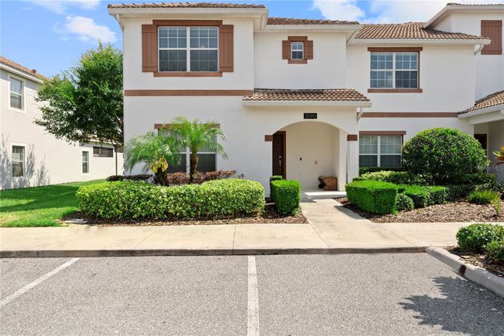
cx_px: 252
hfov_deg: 73.7
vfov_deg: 53.1
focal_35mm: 24
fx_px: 336
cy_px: 168
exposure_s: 1/200
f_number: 7.1
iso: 250
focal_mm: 24
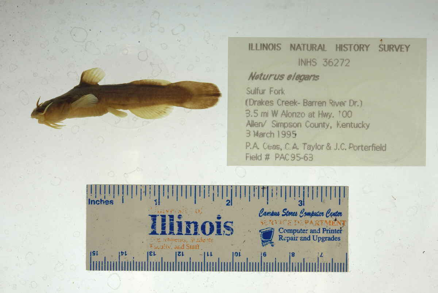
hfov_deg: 33.4
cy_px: 146
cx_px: 219
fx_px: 730
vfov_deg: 22.6
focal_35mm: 60
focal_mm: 60
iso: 100
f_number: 20
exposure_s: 1/50
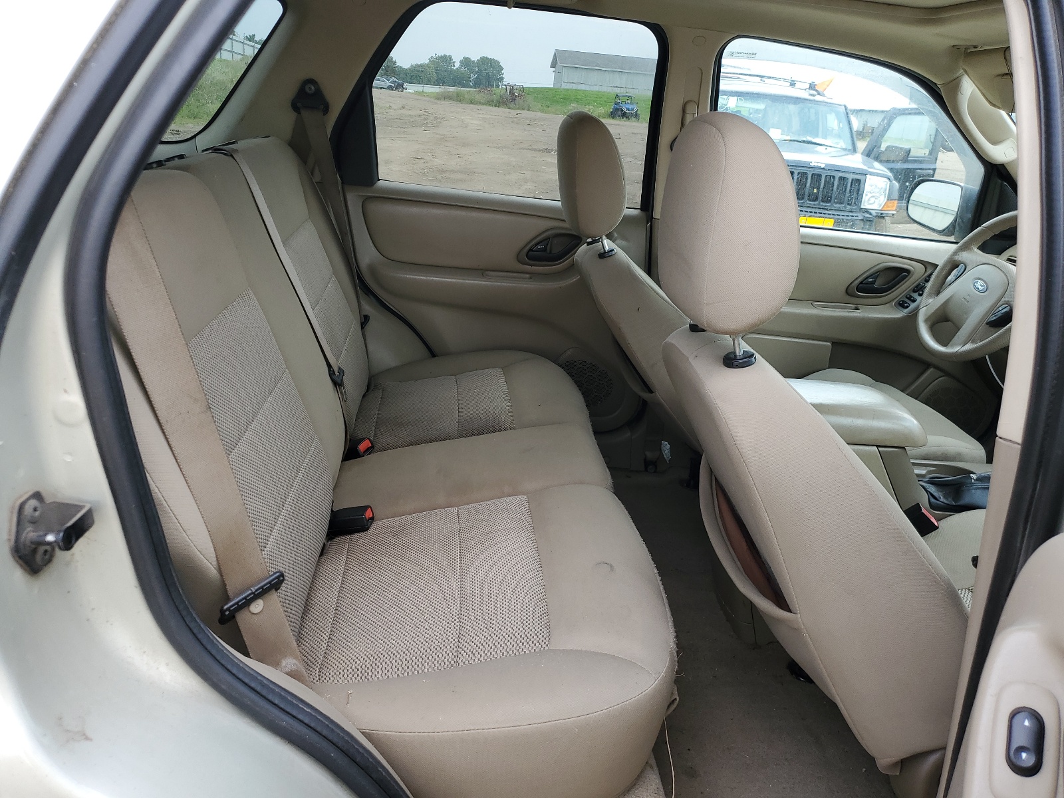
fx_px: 799
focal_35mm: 26
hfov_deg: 67.3
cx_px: 532
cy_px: 399
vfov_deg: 53.1
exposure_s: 1/278
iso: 50
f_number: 1.5
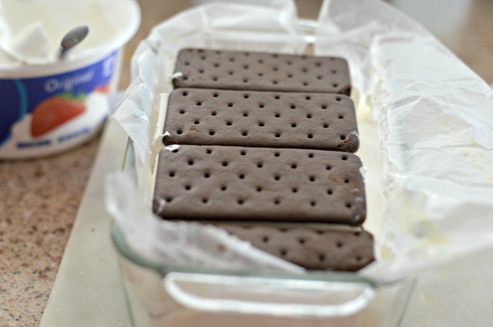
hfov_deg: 27.0
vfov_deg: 18.1
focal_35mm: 75
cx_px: 246
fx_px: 1025
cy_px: 164
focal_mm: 50
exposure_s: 1/30
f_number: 2.8
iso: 800
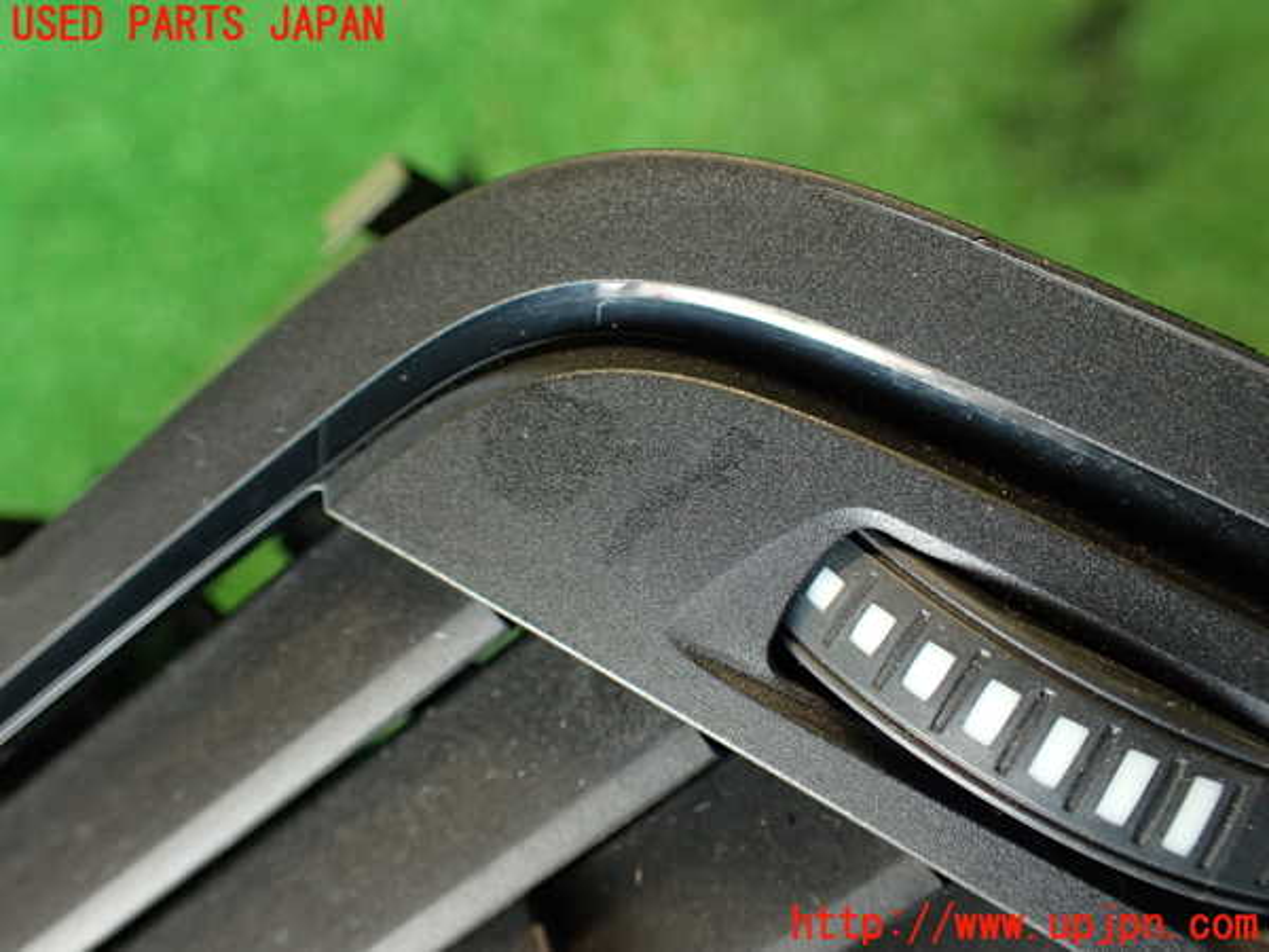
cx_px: 634
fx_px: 1173
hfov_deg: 56.8
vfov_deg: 44.2
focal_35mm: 32
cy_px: 476
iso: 250
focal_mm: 5.79
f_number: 2.4
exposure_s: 1/30
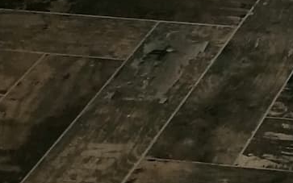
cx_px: 599
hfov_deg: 9.3
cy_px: -742
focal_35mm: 210
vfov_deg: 5.0
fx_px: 1677
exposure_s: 1/105
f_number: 1.8
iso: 50
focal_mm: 3.95
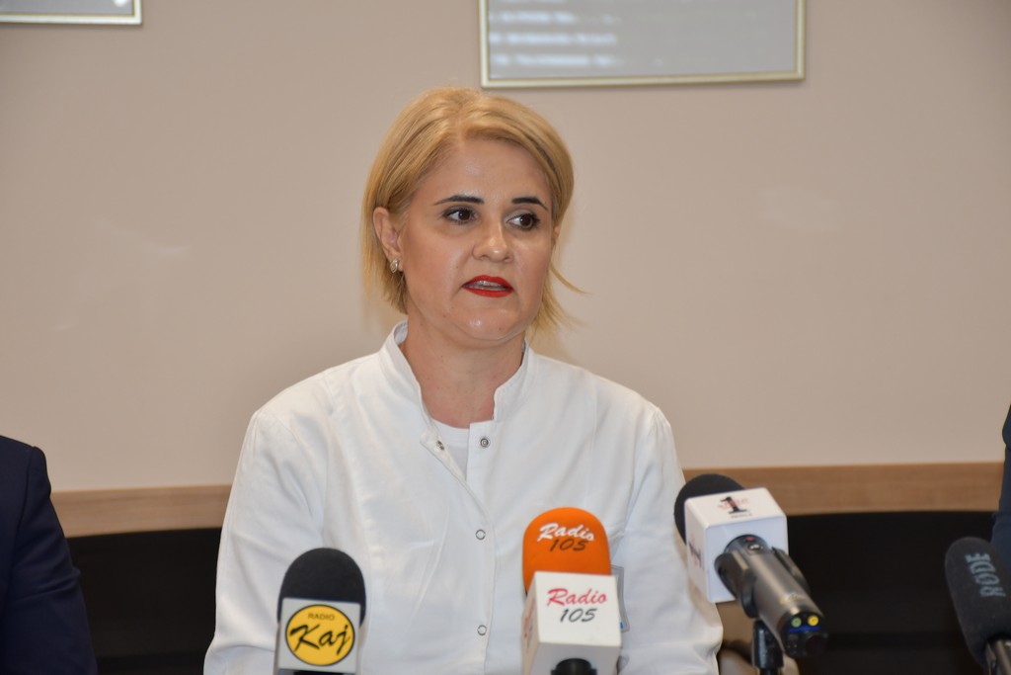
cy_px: 338
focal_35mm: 112
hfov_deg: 18.3
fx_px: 3146
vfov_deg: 12.2
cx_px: 506
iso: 400
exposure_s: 1/60
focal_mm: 75
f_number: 5
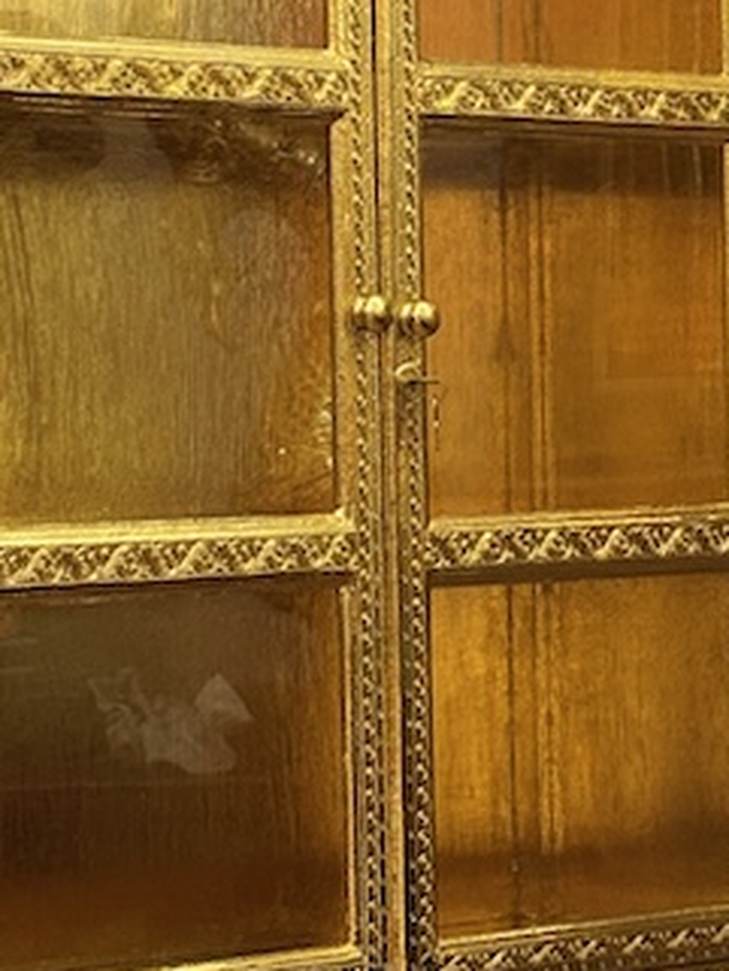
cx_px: 430
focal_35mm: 151
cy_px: 262
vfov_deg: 13.0
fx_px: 4237
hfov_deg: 9.8
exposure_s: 1/33
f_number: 1.6
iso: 125
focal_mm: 5.96
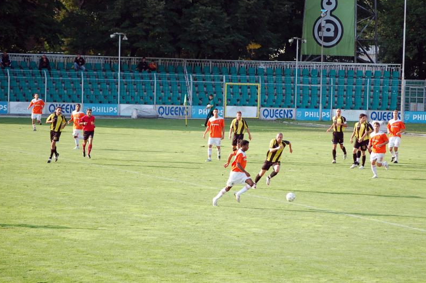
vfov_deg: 8.3
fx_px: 1962
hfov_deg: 12.4
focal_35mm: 166
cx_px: 250
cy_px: 148
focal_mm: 86
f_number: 4.5
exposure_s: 1/640
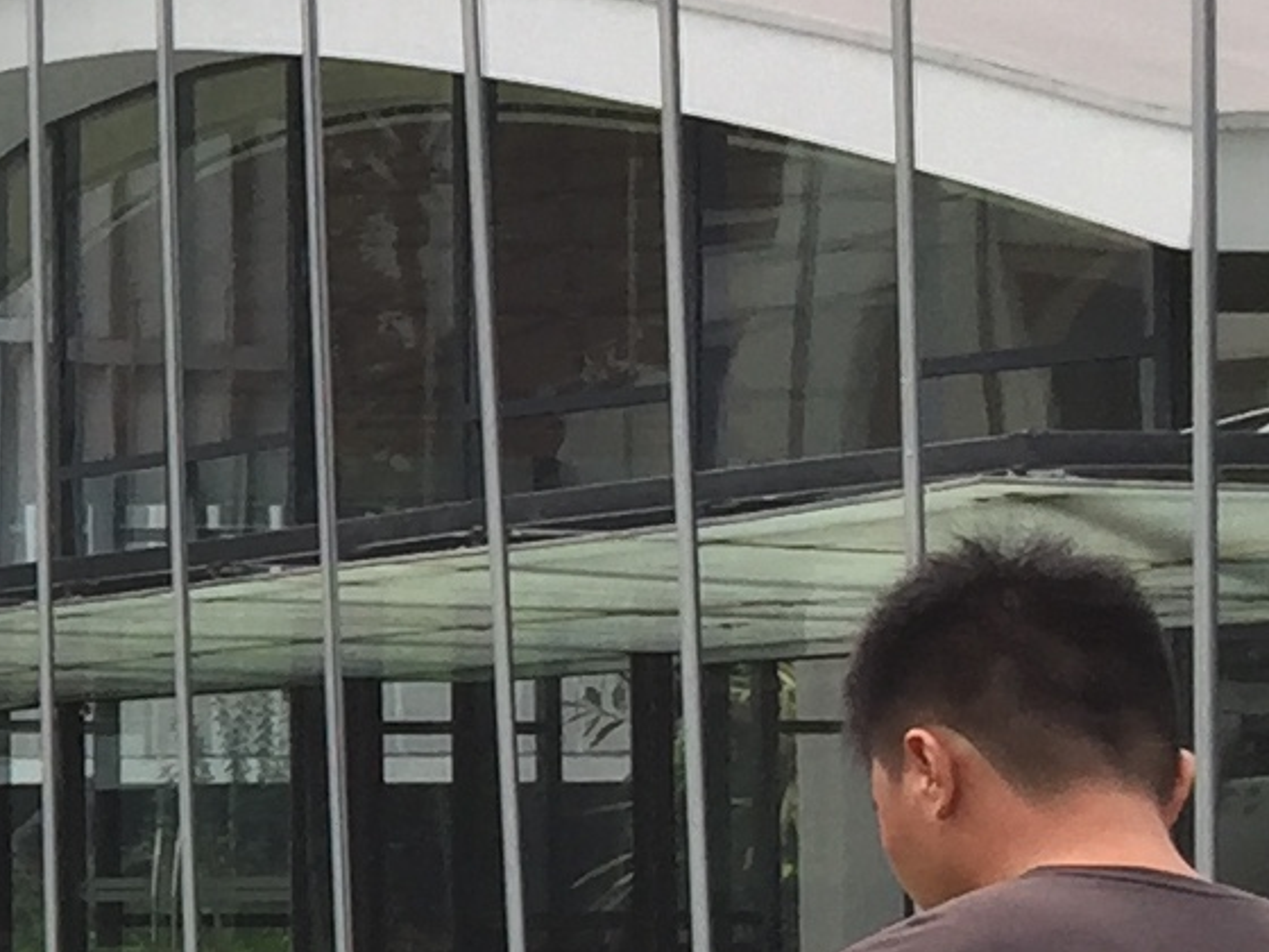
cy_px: 852
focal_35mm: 169
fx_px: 6195
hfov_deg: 10.2
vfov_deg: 8.8
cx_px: -1740
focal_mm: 4.15
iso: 32
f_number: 2.2
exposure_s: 1/465
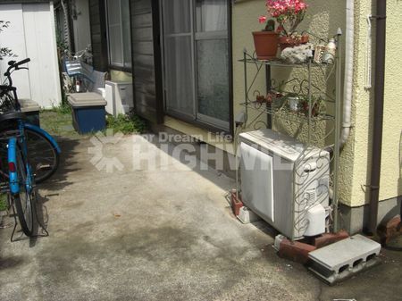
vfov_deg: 37.7
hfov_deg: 49.0
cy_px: 150
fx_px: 441
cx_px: 201
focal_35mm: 38
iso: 80
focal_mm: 7.9
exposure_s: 1/200
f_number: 8
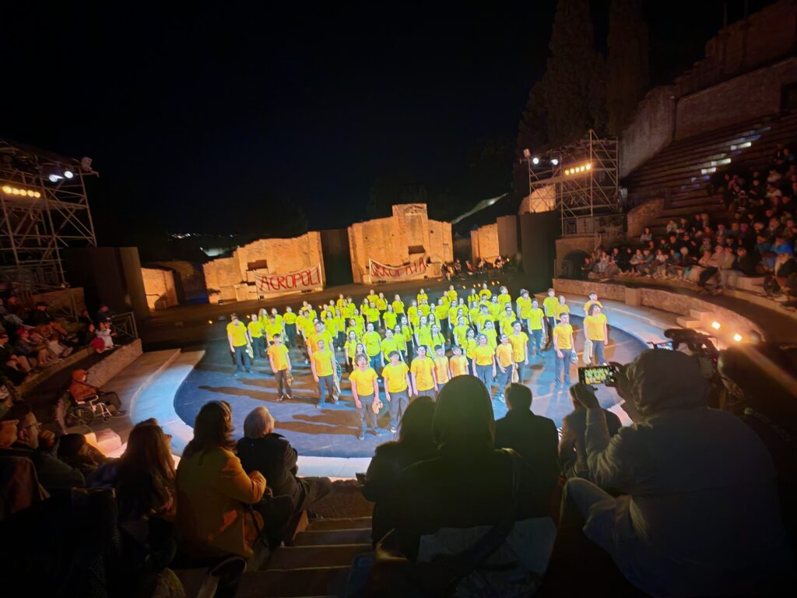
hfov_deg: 91.0
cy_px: 299
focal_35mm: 17
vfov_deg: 74.7
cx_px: 398
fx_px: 391
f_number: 2.2
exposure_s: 1/11
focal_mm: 1.96
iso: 500
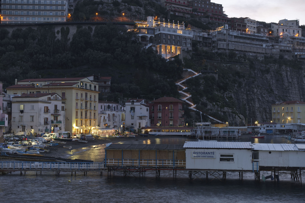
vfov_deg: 28.6
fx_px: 398
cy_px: 102
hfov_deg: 41.9
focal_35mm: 47
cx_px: 152
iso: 100
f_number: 8
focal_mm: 31
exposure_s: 1
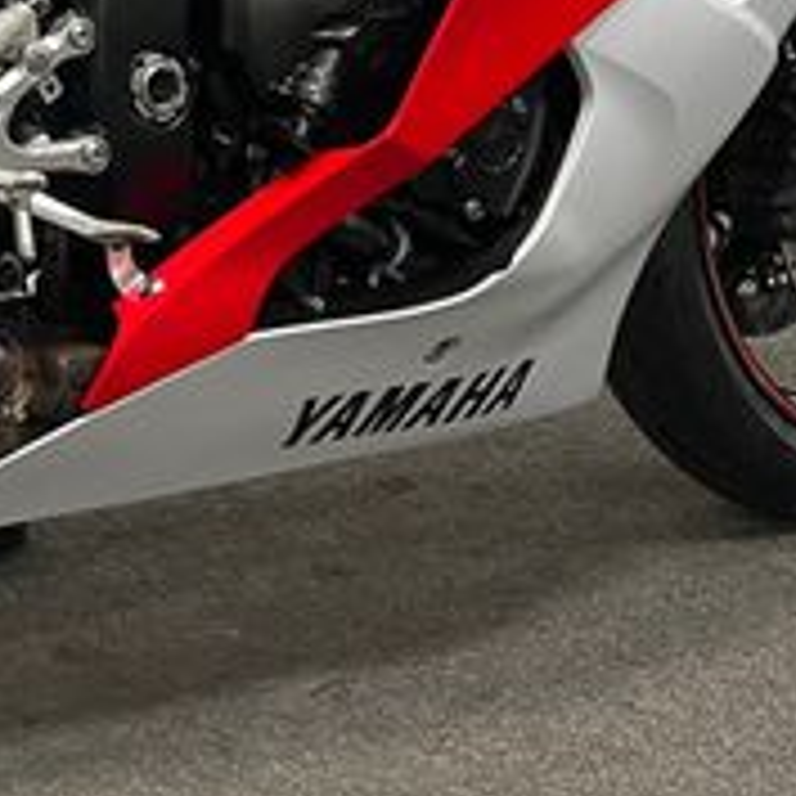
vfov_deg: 19.9
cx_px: -229
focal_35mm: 83
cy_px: -108
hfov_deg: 19.3
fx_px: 2159
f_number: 1.6
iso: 100
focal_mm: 5.1
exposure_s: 1/50
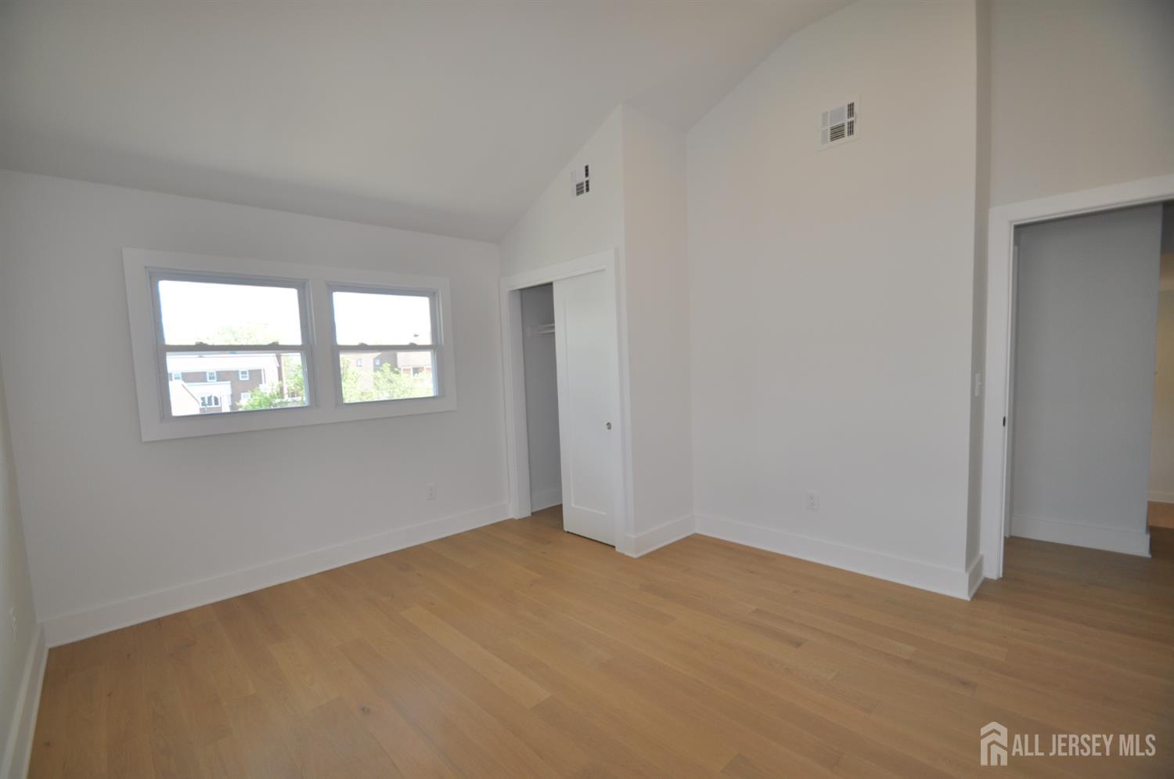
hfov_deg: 100.5
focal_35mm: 15
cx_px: 587
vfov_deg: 77.1
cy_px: 390
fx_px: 488
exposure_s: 1/200
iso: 250
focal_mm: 10
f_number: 3.5
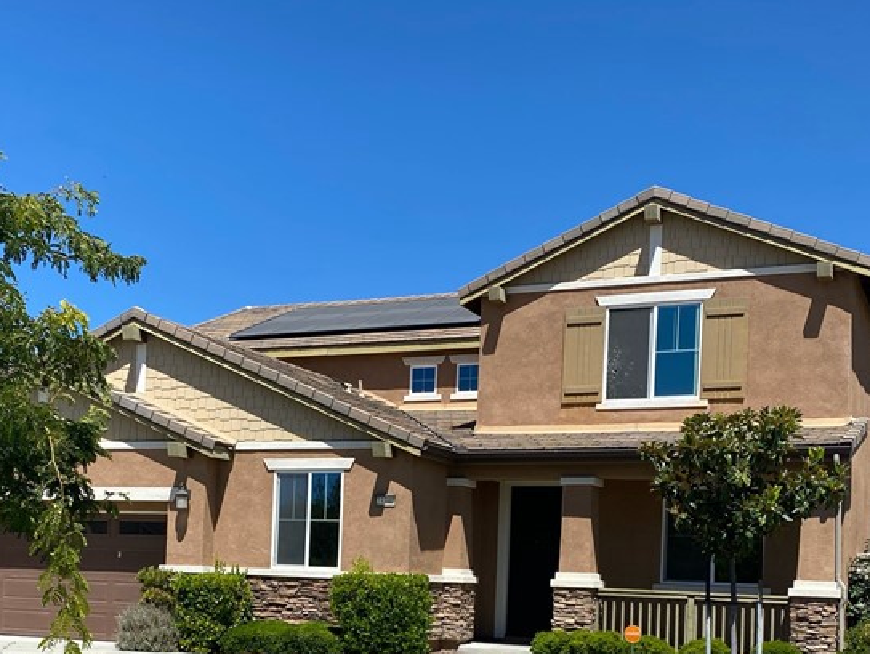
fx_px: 1232
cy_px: 575
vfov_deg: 28.7
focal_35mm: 49
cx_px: 394
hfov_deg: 38.8
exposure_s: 1/3401
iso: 32
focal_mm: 4.25
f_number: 1.8
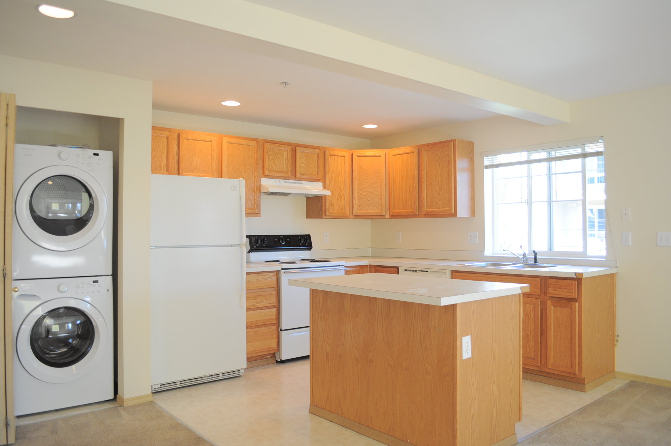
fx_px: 503
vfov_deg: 47.8
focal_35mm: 27
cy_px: 223
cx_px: 336
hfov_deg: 67.4
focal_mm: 18
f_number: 4
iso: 500
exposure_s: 1/60
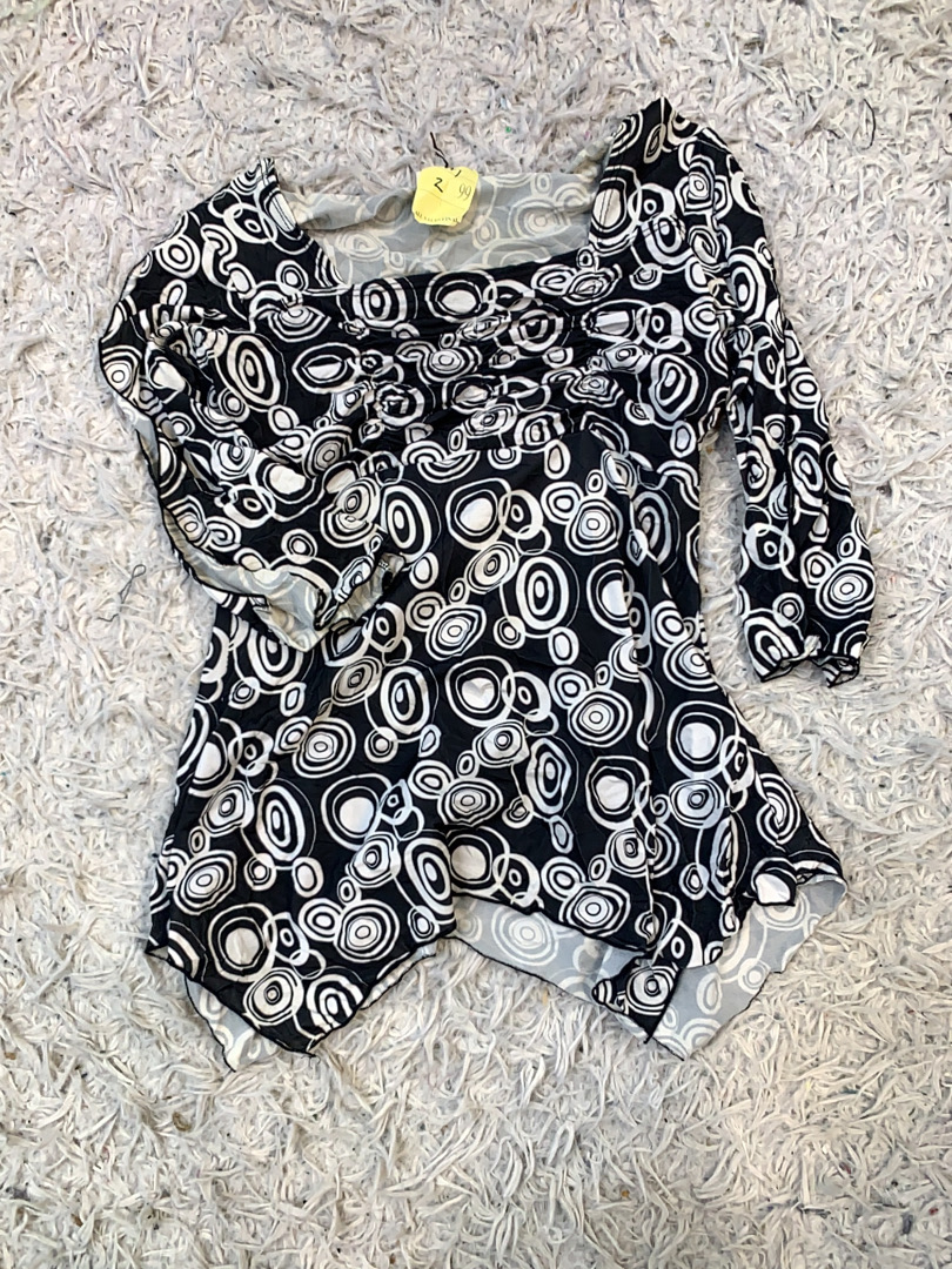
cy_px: 634
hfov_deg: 53.1
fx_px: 953
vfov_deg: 67.3
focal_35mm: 26
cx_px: 476
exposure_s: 1/100
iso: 64
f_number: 1.8
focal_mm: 4.25
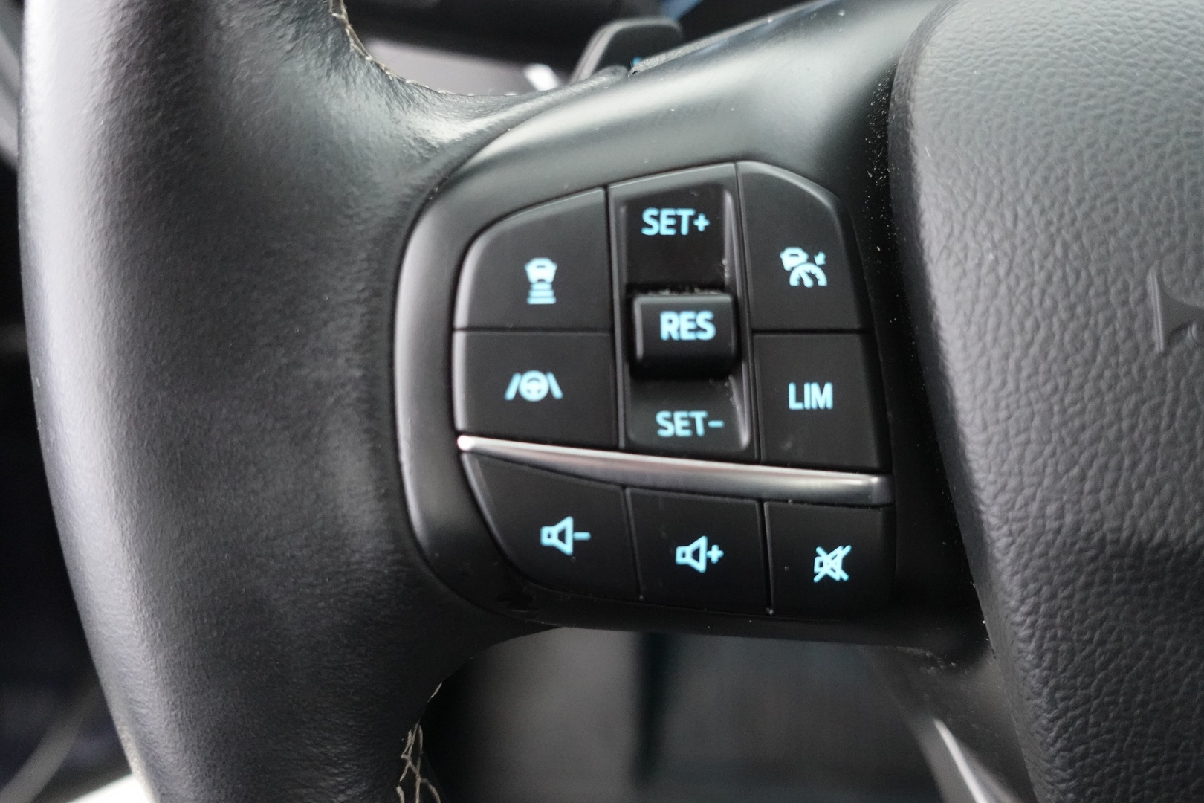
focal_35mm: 32
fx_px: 1070
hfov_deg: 58.7
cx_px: 602
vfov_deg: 41.1
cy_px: 402
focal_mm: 12.27
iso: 3200
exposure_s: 1/20
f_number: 2.8
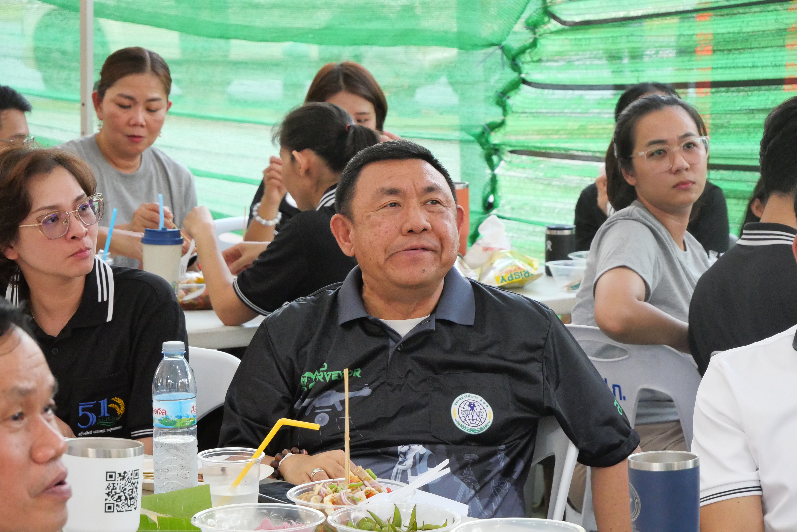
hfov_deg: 16.5
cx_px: 398
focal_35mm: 124
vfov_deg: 11.1
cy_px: 266
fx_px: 2747
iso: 3200
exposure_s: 1/100
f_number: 5.6
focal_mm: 60
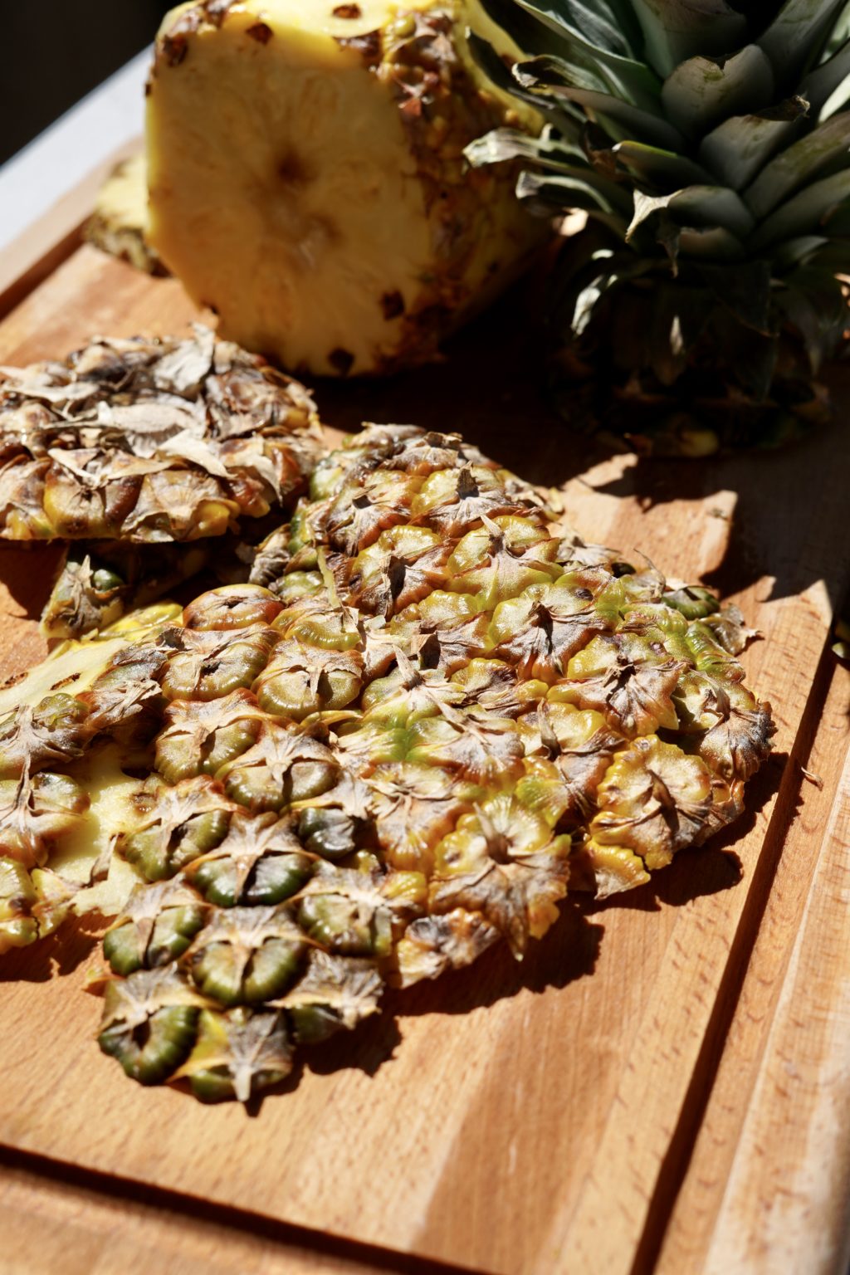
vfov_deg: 39.6
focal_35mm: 50
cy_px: 638
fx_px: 1771
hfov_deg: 27.0
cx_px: 425
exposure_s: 1/500
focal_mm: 50
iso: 100
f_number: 7.1
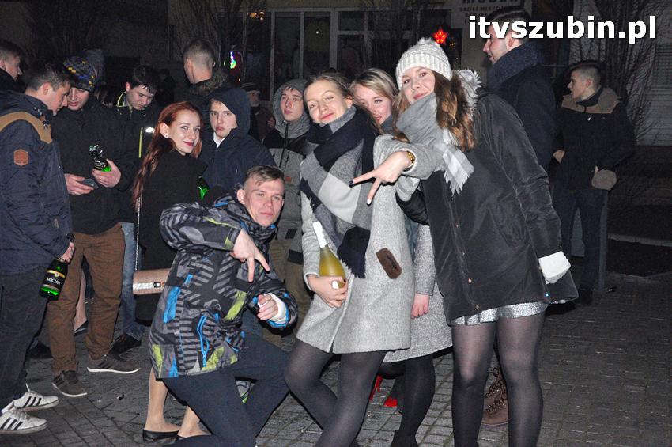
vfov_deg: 28.0
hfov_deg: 41.1
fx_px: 895
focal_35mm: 48
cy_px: 224
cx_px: 336
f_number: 5.6
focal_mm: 32
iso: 3200
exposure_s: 1/60
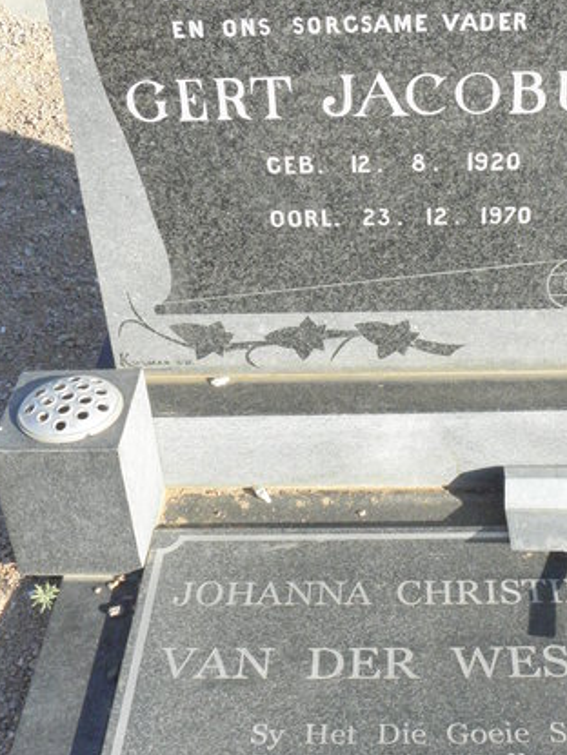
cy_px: 356
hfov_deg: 28.9
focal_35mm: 50
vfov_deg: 38.2
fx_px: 1092
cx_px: 391
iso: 200
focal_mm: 4.6
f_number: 6.3
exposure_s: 1/320
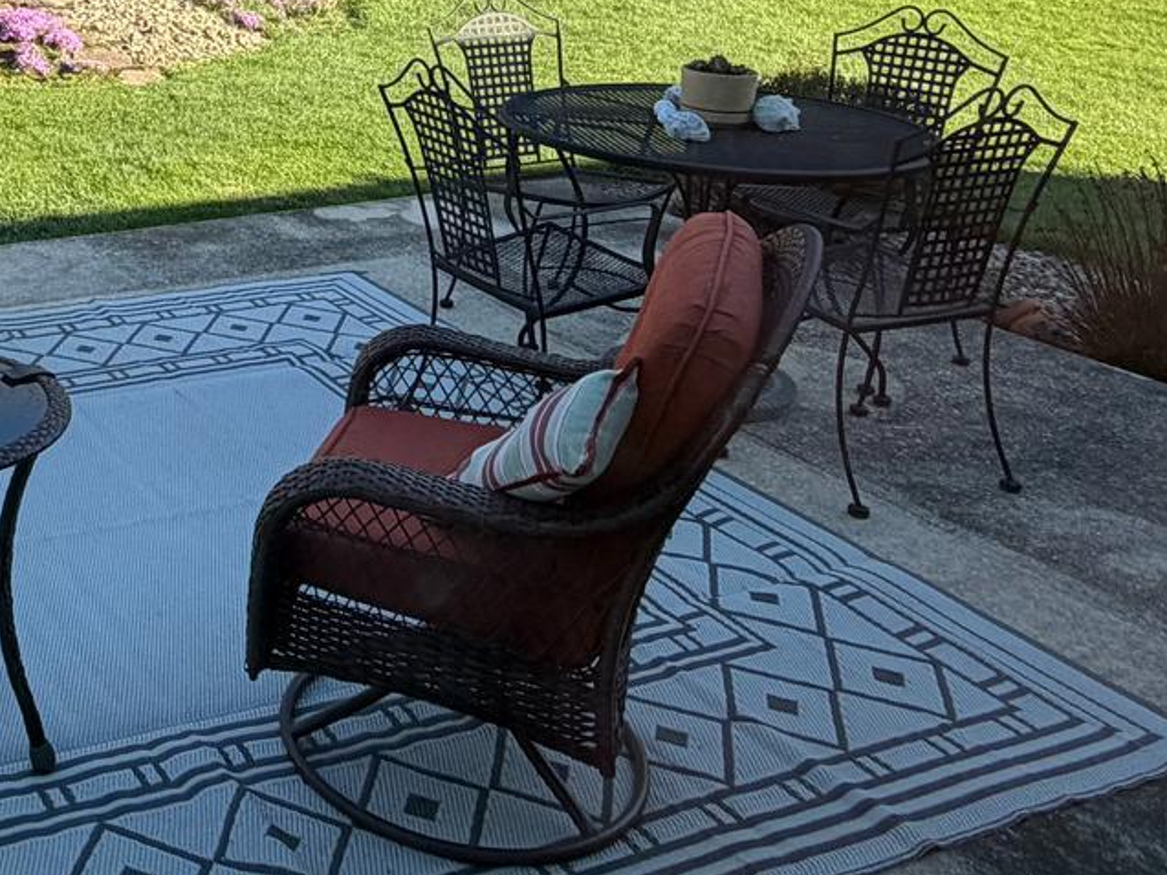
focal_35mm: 45
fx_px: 1517
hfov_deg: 38.0
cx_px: 29
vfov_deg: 29.8
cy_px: -22
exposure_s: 1/502
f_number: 2.2
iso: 64
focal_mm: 2.22
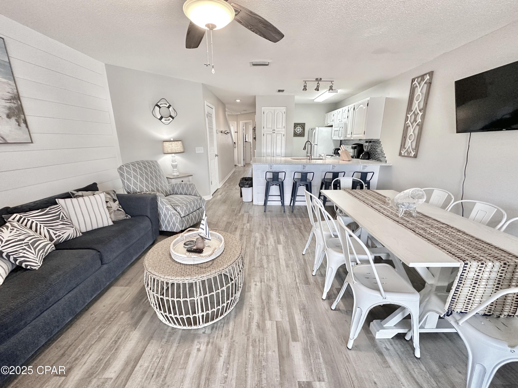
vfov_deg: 85.7
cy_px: 194
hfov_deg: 102.1
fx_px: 209
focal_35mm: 14
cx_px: 259
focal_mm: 2.22
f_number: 2.2
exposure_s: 1/120
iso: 250
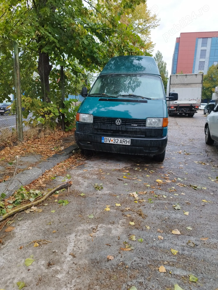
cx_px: 109
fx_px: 202
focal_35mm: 24
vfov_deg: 71.6
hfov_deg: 56.8
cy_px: 145
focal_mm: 5.89
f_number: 1.89
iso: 60
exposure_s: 1/100
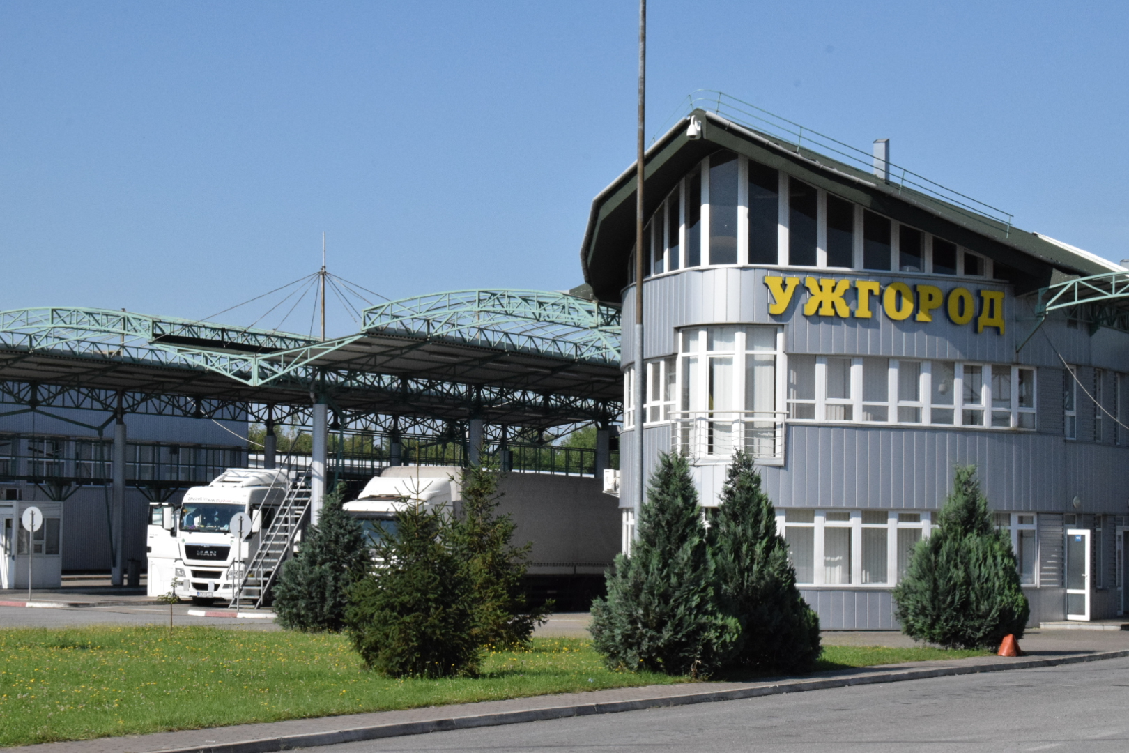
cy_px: 376
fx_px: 2587
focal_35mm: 82
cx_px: 564
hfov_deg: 24.6
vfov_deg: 16.6
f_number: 22
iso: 3200
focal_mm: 55
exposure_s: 1/2000
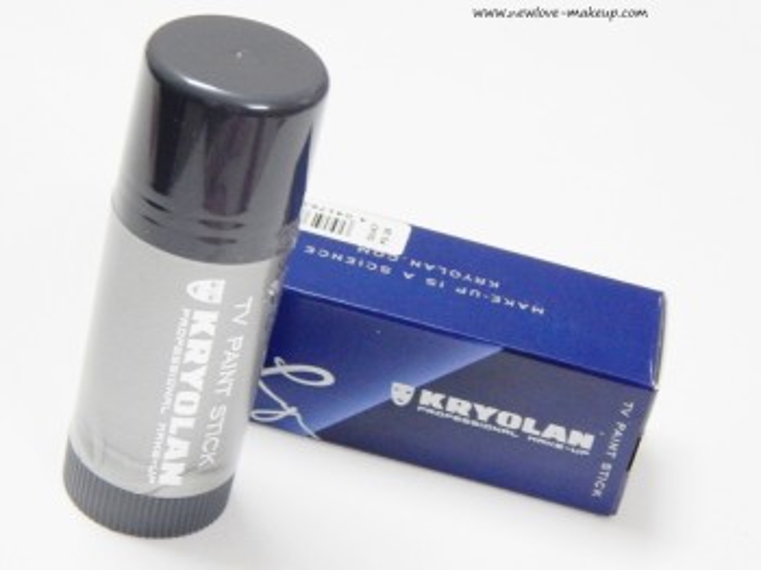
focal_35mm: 69
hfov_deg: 28.2
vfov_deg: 21.3
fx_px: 1516
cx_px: 380
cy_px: 285
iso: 400
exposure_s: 1/10
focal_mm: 12.3
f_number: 4.1
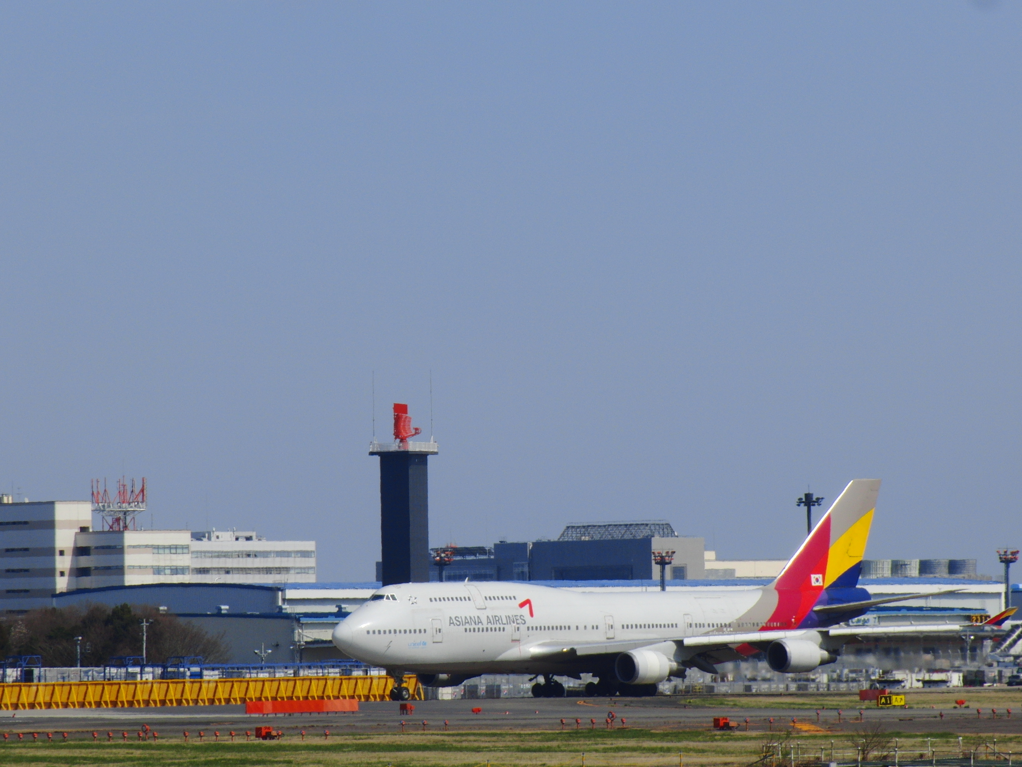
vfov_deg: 6.2
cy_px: 384
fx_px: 7086
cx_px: 511
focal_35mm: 240
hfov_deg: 8.2
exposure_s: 1/100
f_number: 16.1
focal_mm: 43
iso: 100
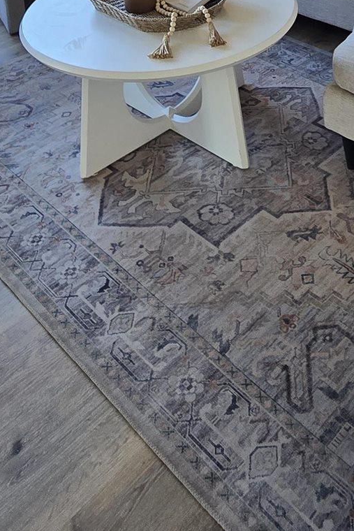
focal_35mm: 41
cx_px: 243
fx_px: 604
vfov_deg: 37.9
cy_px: -77
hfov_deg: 32.3
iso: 100
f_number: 2.2
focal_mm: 2.2
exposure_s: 1/60
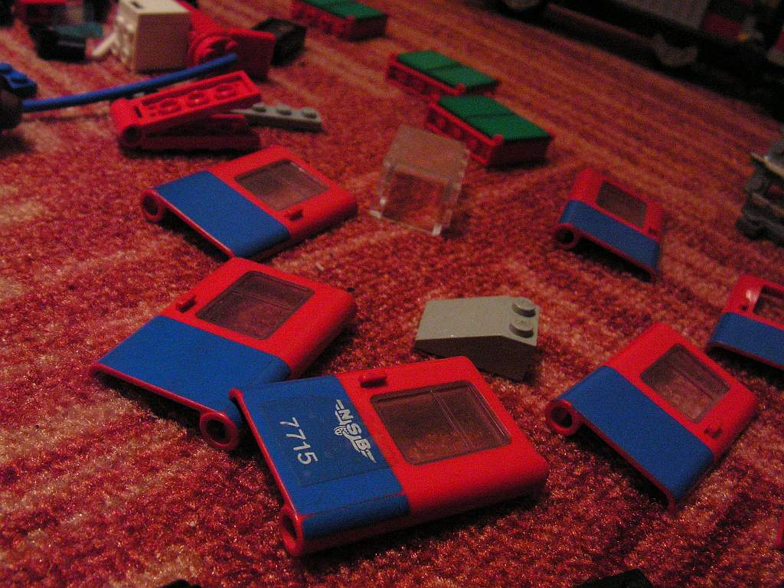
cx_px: 392
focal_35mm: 36
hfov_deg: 51.4
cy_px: 294
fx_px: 815
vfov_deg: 39.7
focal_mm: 6
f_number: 3.2
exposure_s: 1/13
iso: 400
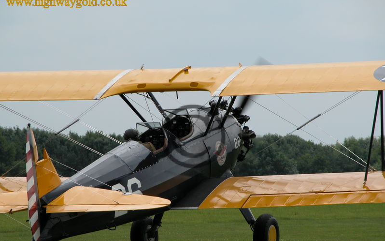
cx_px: 193
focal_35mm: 298
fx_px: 3127
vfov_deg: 4.4
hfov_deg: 7.0
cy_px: 136
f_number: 5.9
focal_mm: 71.2
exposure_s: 1/513
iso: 100
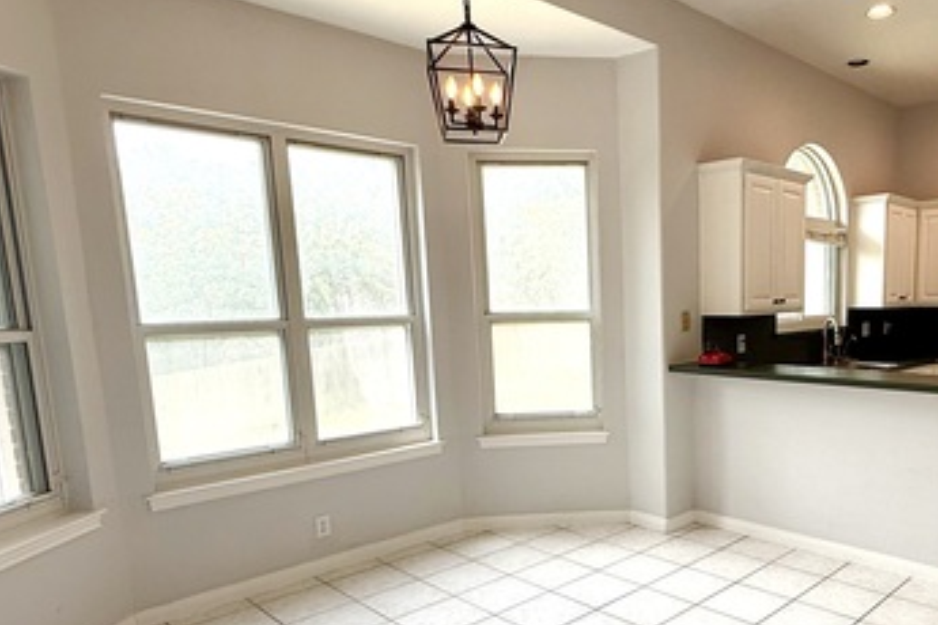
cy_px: 402
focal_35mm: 27
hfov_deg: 64.5
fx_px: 703
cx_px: 669
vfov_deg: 47.4
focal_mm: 2.22
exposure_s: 1/178
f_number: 2.2
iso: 50
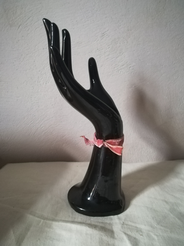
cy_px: 123
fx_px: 184
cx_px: 92
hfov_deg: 53.1
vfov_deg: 67.3
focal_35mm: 26
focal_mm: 3.83
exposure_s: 1/14.3
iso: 1000
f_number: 2.2
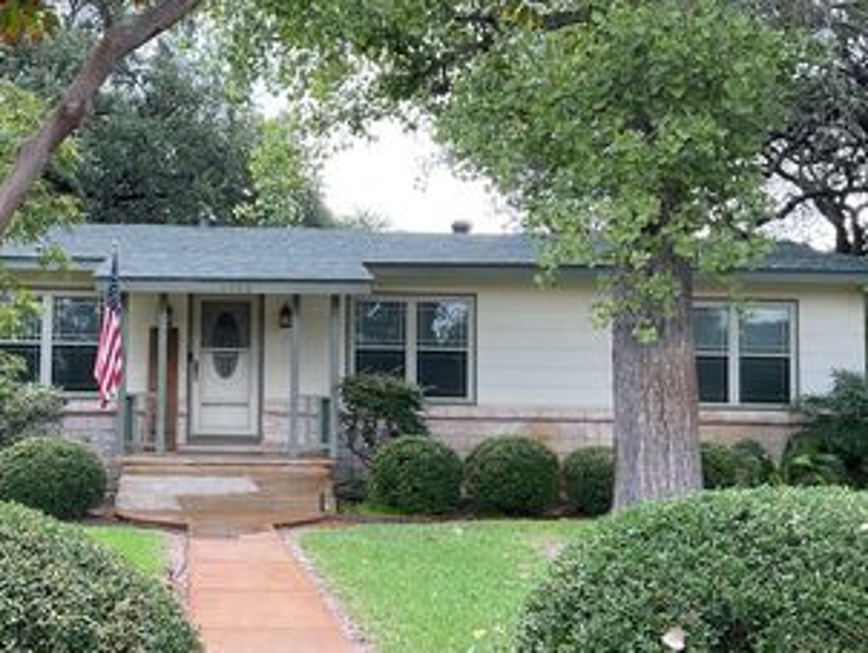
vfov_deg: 30.3
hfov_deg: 38.9
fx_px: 1205
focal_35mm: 48
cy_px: 350
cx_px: 253
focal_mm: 3
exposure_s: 1/120
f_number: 1.8
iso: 25
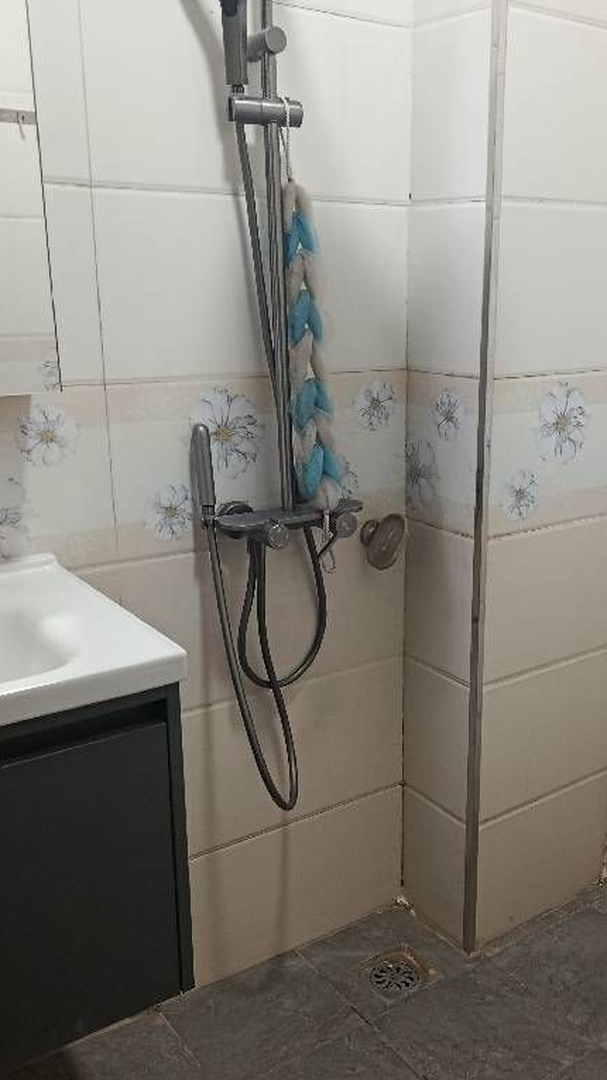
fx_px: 1002
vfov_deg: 56.6
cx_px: 415
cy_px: 541
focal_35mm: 35
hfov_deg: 33.3
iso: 1021
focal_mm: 5.24
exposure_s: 1/100
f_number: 1.7
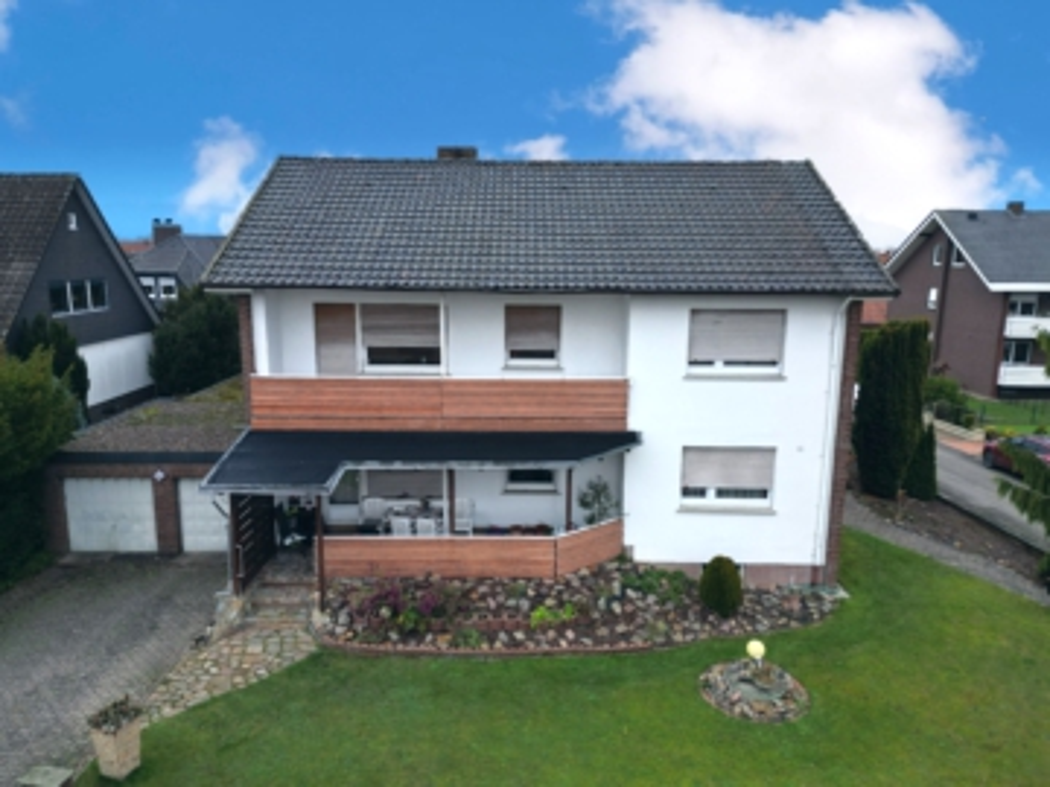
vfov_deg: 56.8
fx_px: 728
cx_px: 525
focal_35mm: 24
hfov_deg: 71.6
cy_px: 394
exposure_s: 1/320
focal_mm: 6.72
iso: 100
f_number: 1.7
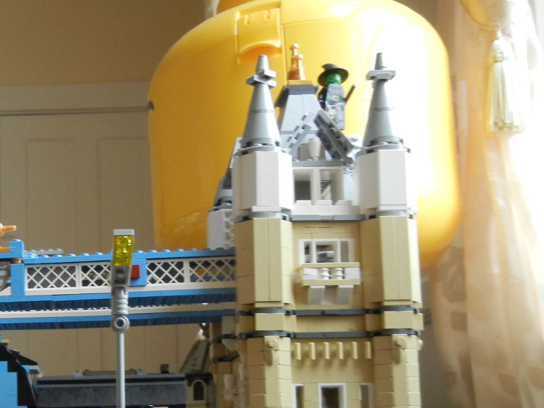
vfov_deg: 23.3
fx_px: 959
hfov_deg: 30.4
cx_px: 66
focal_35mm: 61
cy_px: 384
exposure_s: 1/19.5
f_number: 3.5
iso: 400
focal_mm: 5.4
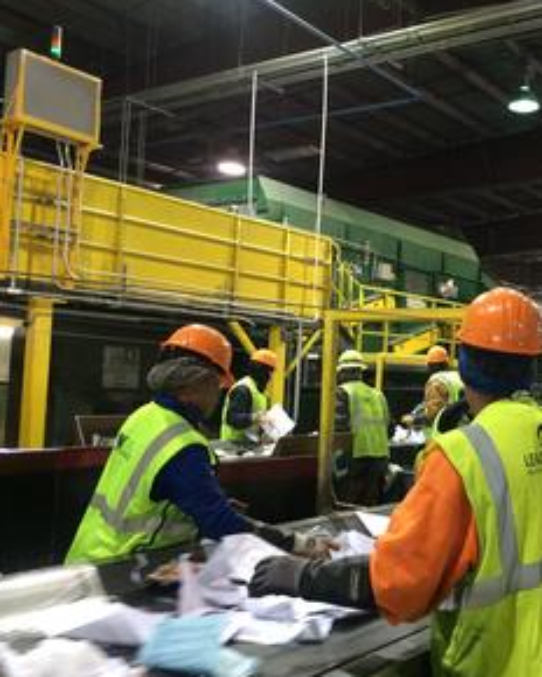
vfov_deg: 46.8
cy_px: 341
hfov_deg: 37.0
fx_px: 782
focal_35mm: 39
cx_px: 425
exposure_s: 1/30
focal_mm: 4.15
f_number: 2.2
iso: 160
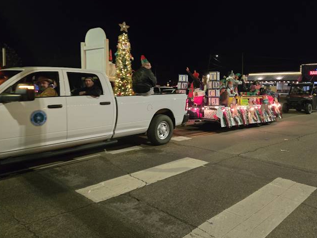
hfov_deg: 61.2
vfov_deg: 48.1
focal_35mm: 29
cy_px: 104
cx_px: 186
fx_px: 266
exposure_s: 1/60
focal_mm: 5.4
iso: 1250
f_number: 1.8
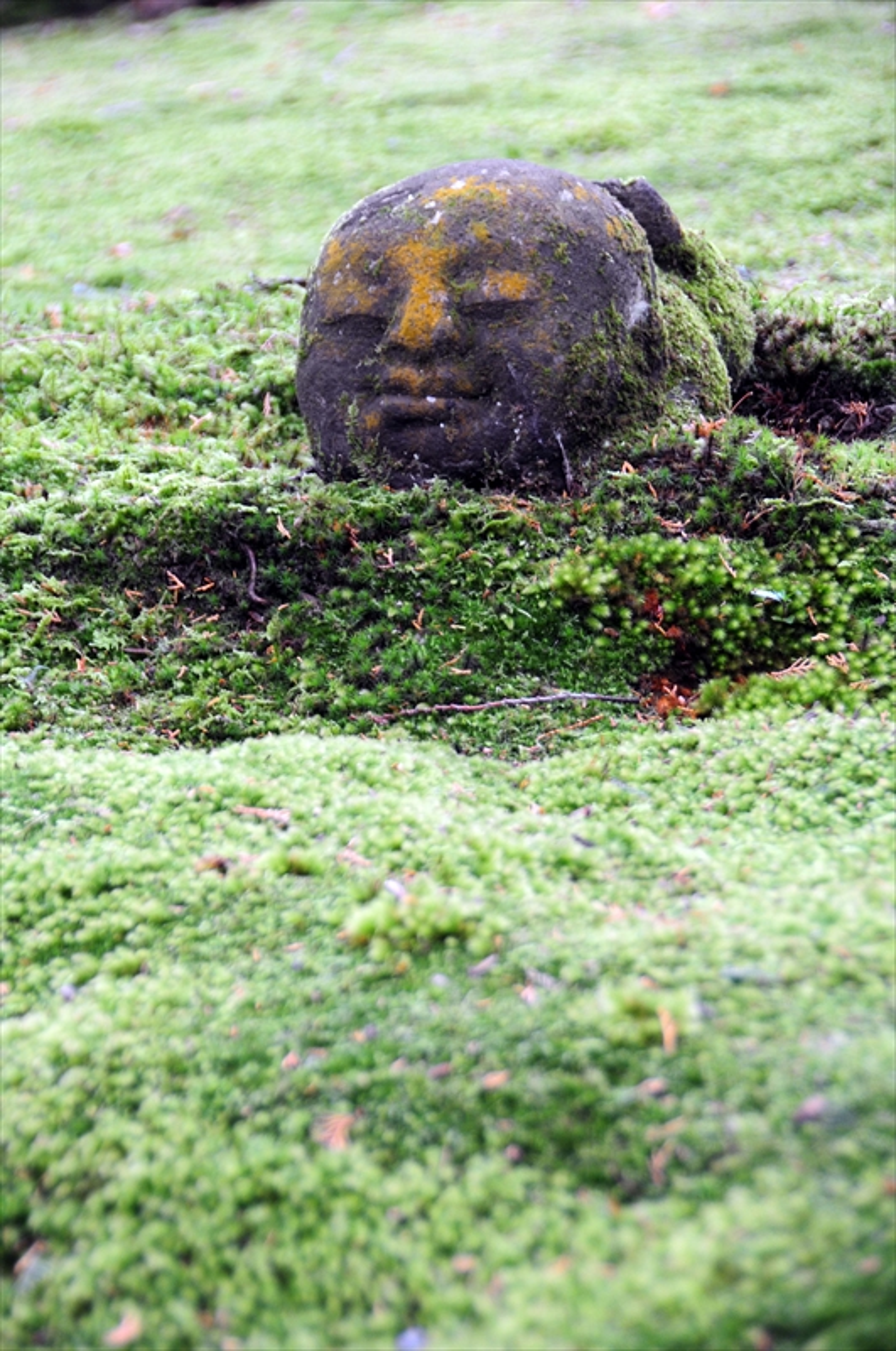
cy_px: 676
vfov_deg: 5.1
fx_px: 15165
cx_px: 448
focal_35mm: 405
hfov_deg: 3.4
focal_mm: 270
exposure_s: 1/40
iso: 400
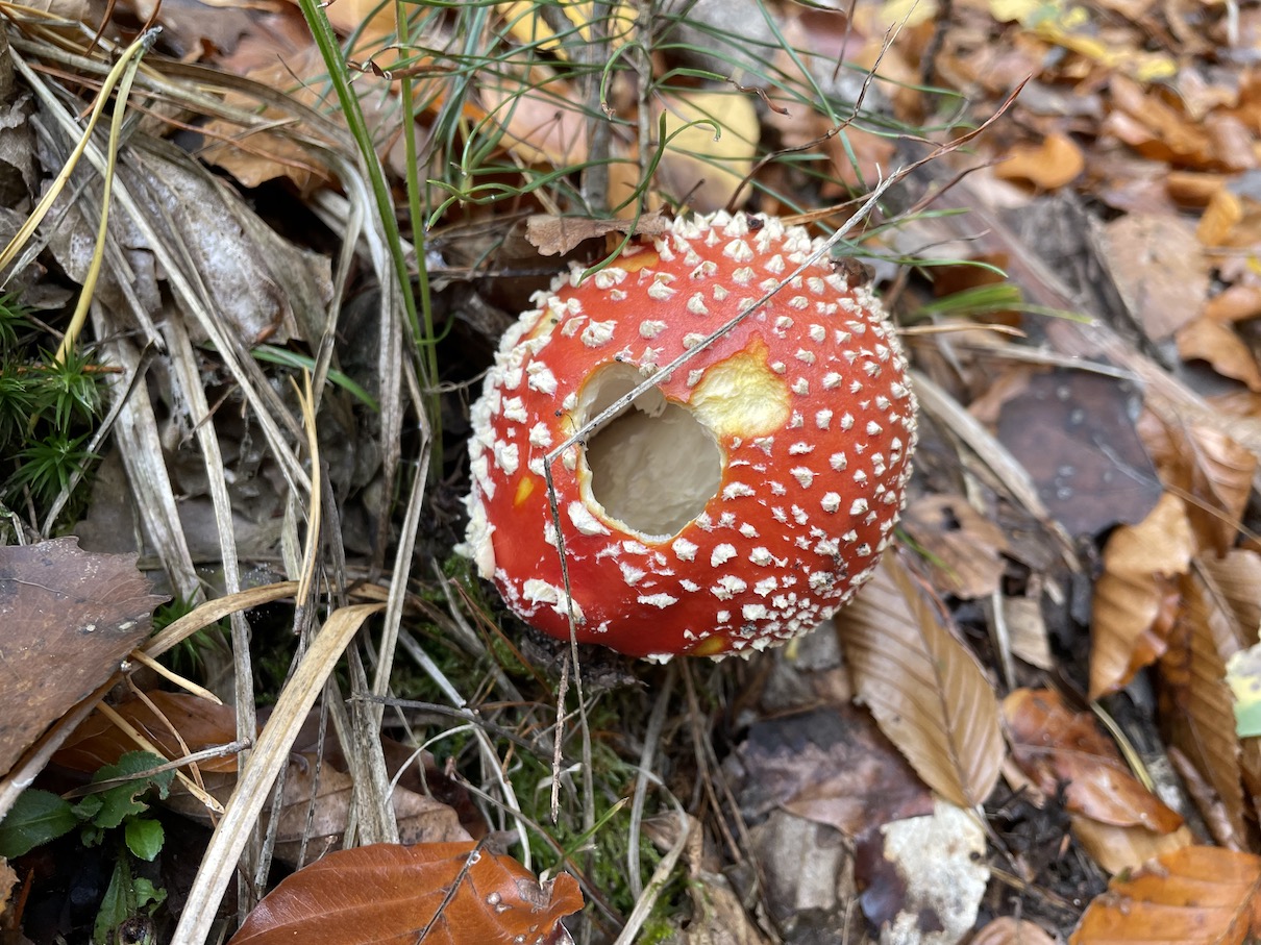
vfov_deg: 53.0
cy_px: 472
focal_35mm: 26
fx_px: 947
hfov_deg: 67.3
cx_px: 630
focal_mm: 4.2
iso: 80
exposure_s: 1/121
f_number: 1.6
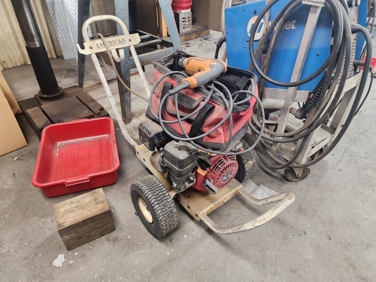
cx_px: 188
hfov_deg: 73.9
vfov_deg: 58.9
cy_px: 141
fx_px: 250
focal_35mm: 23
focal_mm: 6.4
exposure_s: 1/60
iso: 500
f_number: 1.8
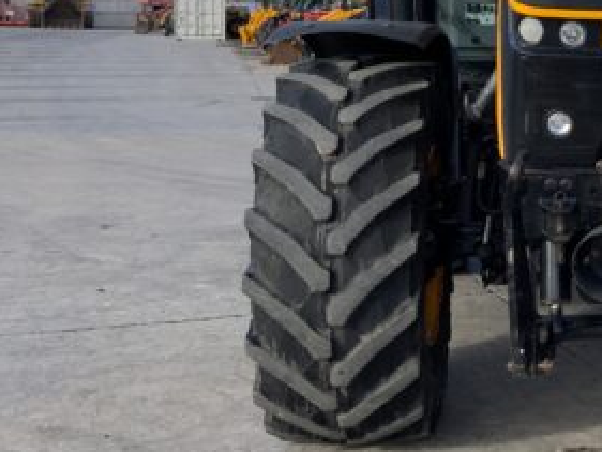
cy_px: 56
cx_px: 679
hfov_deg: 26.8
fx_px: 1148
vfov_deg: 21.8
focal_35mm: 66
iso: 16
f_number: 1.8
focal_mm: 3
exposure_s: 1/962
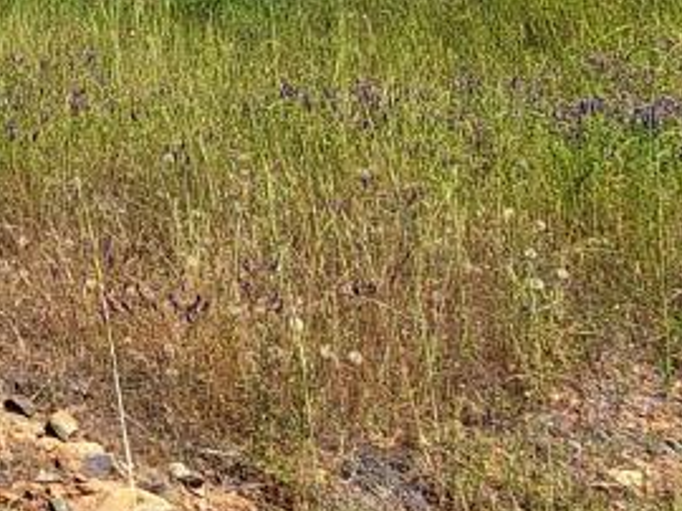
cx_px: -695
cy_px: -522
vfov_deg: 10.6
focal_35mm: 128
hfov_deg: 13.2
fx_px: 2520
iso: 40
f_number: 1.8
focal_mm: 5.54
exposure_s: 1/2336
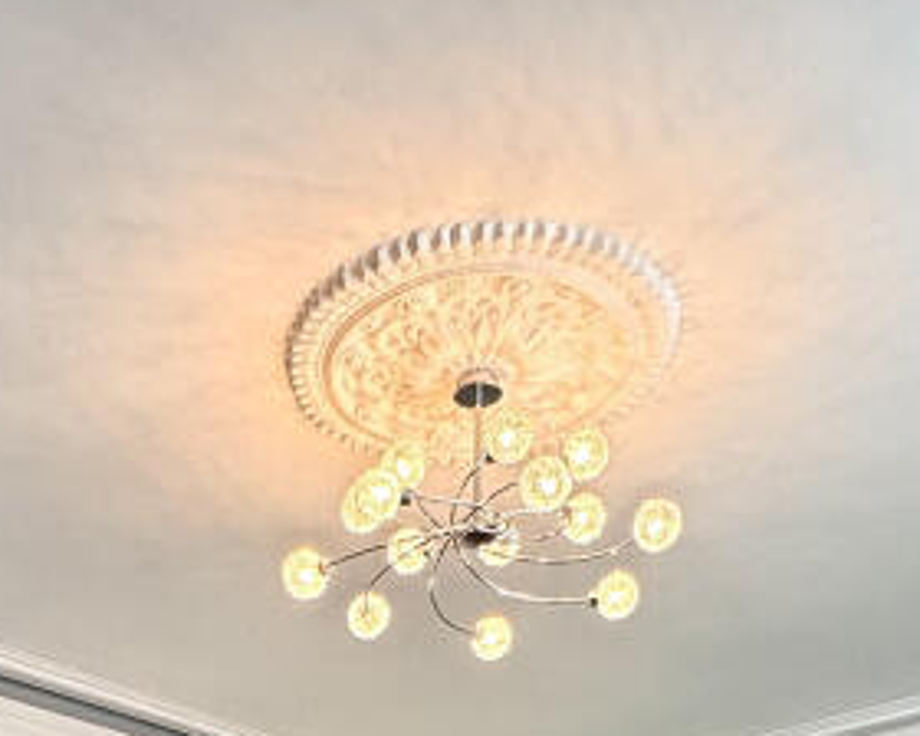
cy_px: 1222
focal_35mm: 50
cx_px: 266
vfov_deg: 22.3
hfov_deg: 36.7
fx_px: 1361
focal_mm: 2.22
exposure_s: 1/100
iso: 125
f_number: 2.2
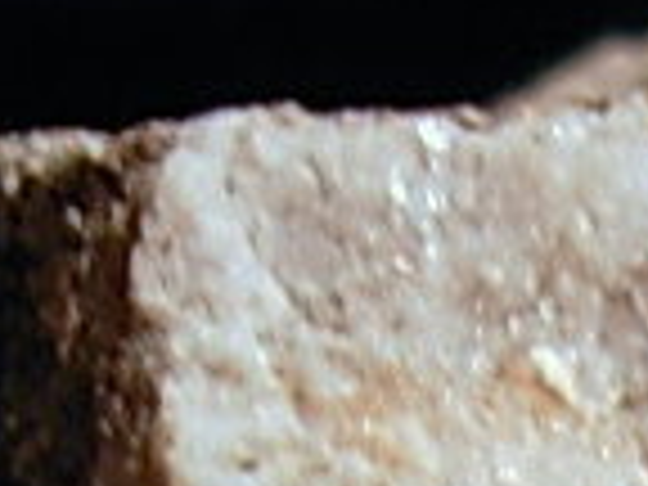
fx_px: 5073
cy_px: 1341
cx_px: 1220
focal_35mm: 271
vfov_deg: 5.2
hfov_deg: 7.1
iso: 50
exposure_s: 1/5
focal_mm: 6.3
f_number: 2.9
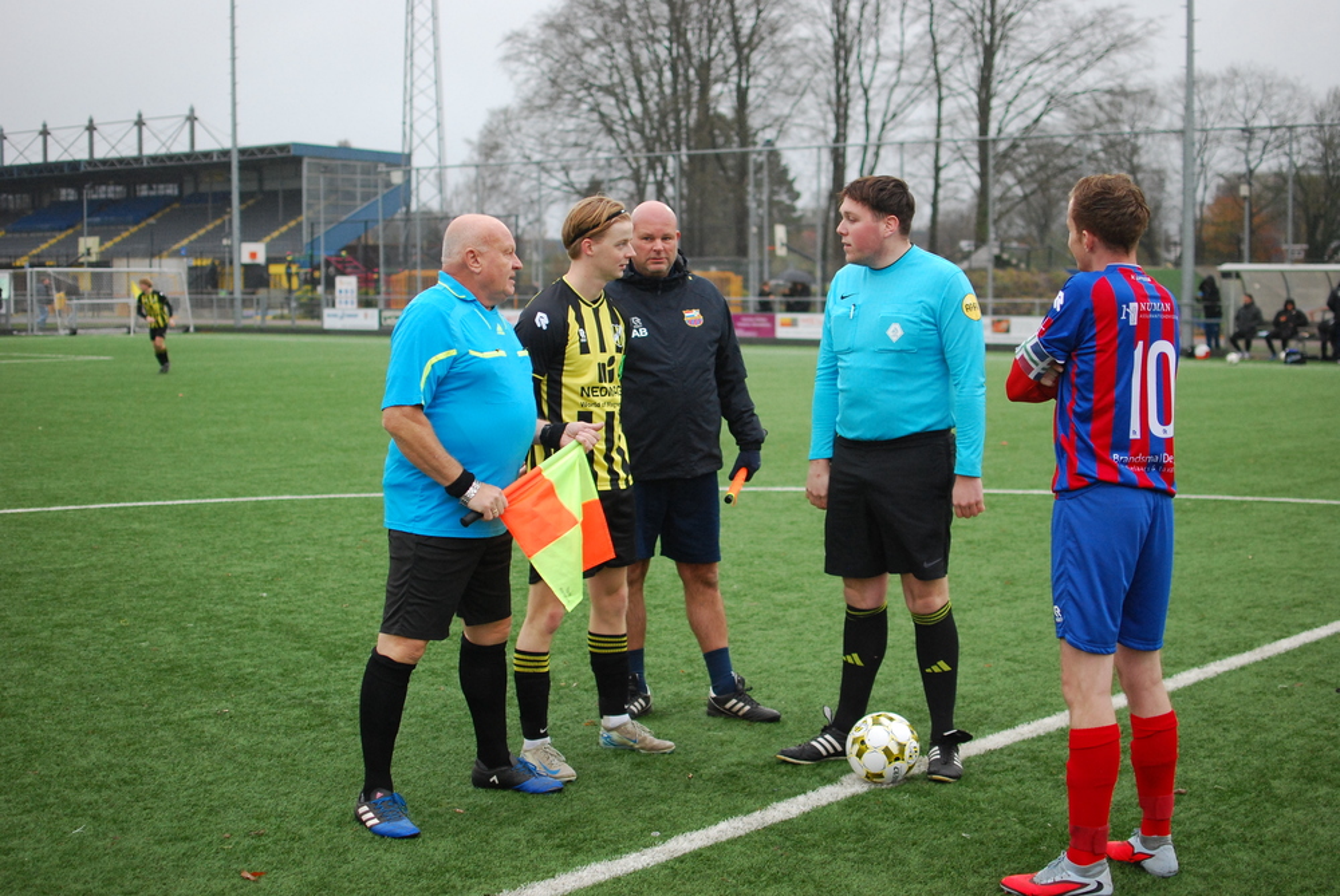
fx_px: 1956
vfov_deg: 25.8
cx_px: 670
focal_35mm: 52
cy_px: 448
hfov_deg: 37.8
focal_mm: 35
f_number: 2
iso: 640
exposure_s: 1/500
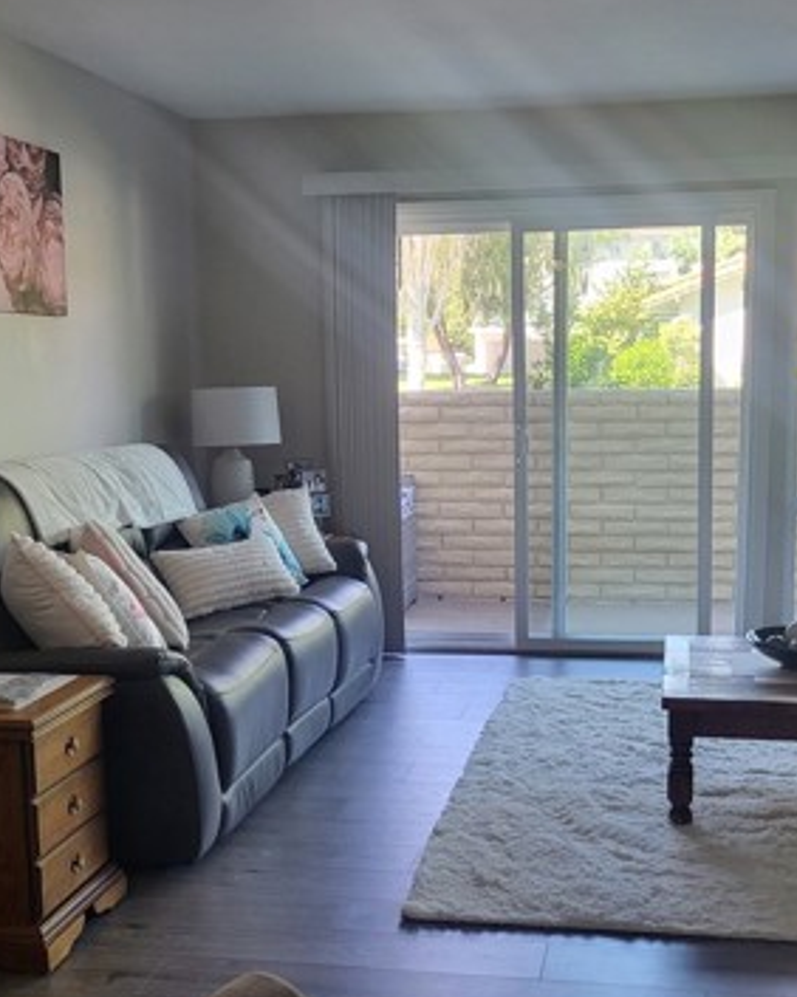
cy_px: 587
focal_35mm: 46
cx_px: 461
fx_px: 1357
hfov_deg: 32.7
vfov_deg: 40.2
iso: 200
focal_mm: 5.4
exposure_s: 1/120
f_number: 1.8
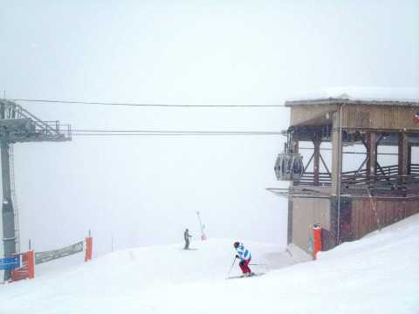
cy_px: 157
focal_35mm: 35
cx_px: 210
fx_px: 424
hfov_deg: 52.6
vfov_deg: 40.7
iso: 64
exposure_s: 1/1577
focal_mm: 4.28
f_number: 2.4
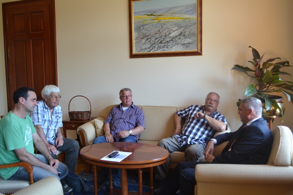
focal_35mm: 30
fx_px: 244
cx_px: 146
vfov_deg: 43.6
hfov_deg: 61.9
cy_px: 98
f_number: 4
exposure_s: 1/60
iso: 400
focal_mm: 20
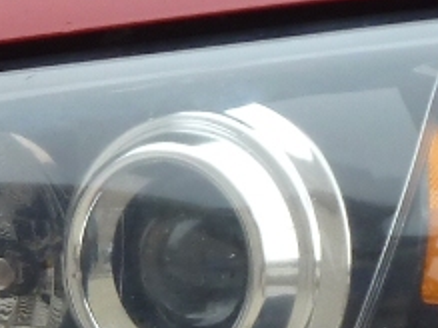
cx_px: -264
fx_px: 7208
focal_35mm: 570
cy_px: 76
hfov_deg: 3.5
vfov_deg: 2.6
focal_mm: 17
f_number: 4.3
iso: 80
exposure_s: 1/50
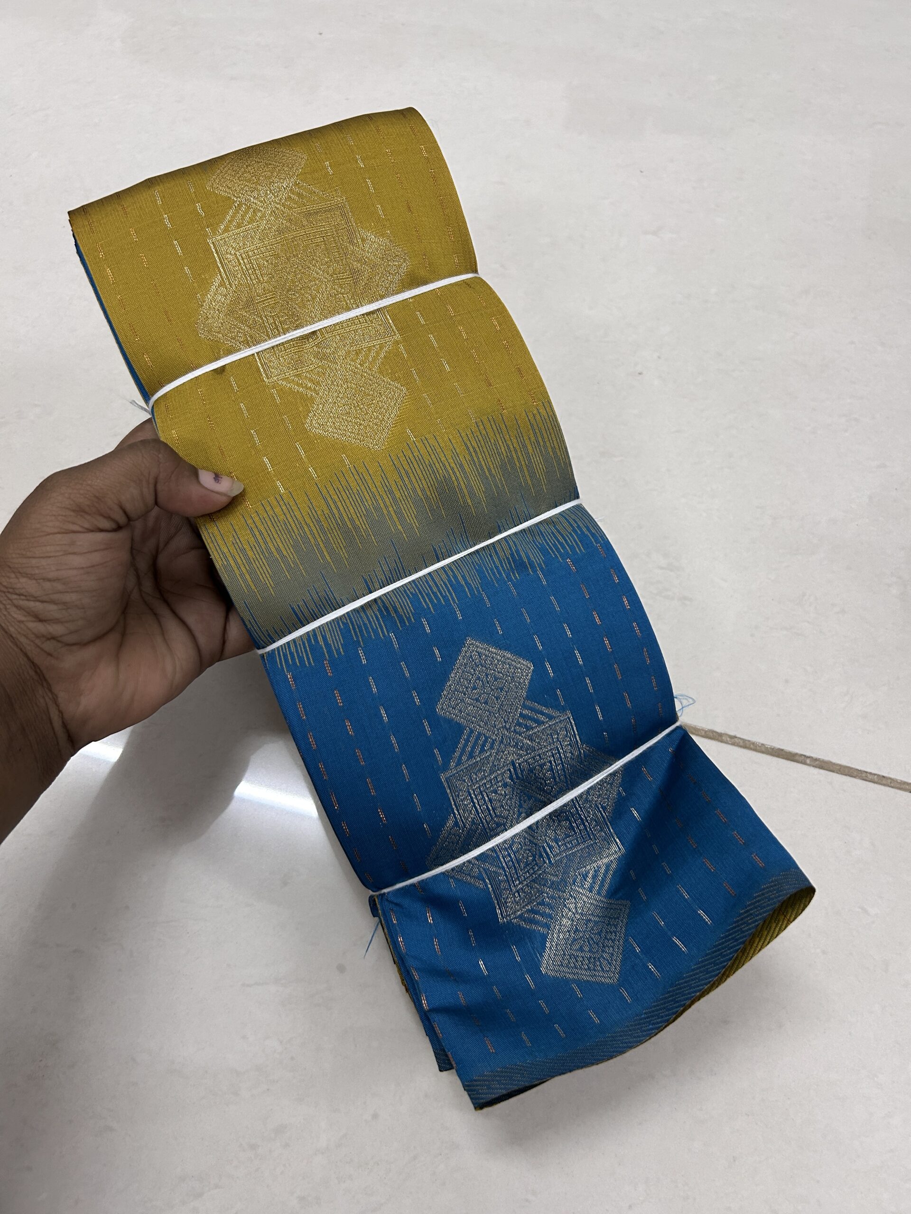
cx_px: 456
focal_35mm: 26
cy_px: 607
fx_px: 912
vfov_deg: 67.3
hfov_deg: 53.1
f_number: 1.5
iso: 125
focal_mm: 5.7
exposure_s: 1/100
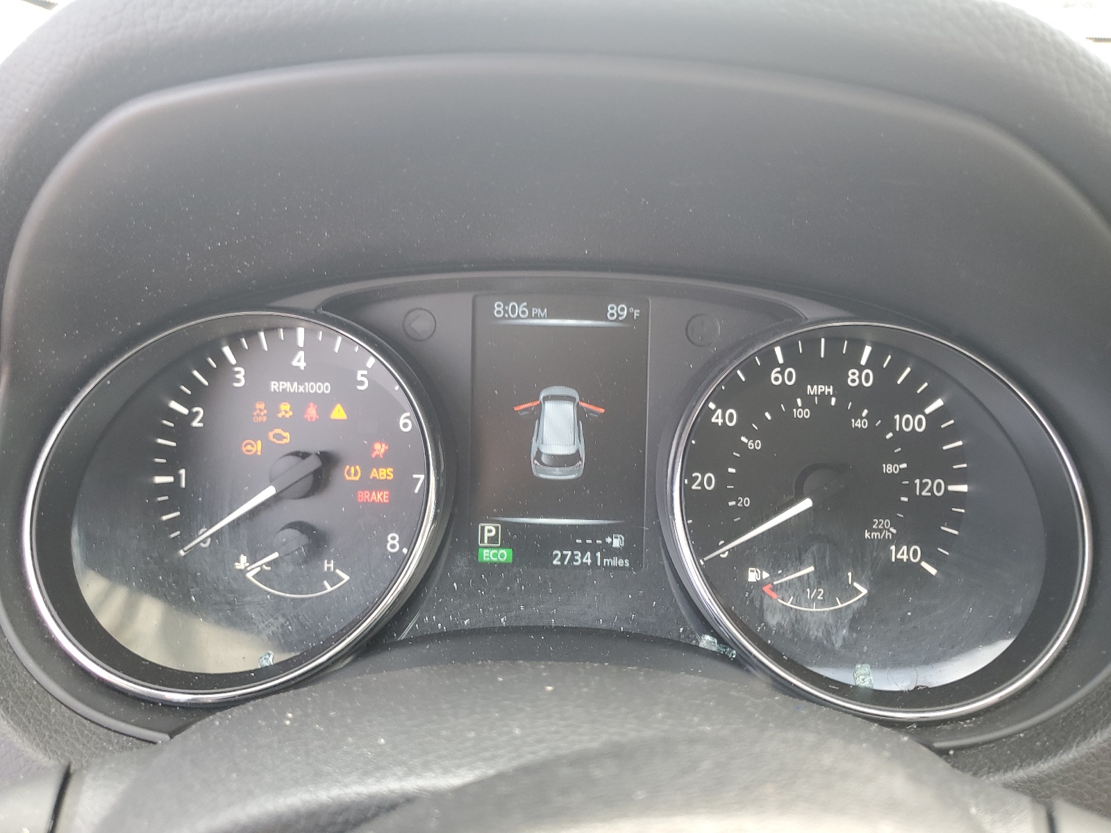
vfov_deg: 53.1
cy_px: 416
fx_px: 834
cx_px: 556
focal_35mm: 26
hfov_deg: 67.3
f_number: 1.5
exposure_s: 1/60.2
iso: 55
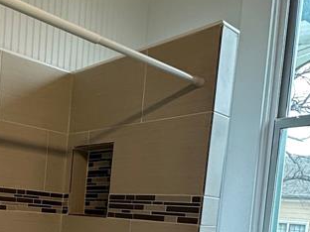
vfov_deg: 29.1
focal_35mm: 46
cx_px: 5
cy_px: 241
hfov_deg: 37.2
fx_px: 412
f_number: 2.2
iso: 160
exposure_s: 1/60
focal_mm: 2.22
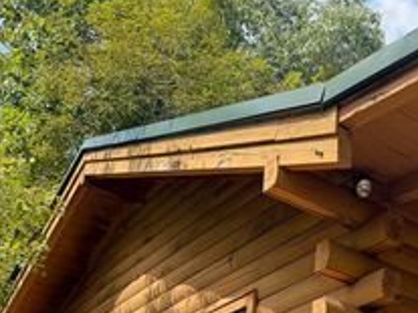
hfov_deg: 31.1
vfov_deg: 23.7
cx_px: 408
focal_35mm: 58
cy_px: 340
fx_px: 700
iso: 80
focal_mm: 6.76
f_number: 1.78
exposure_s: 1/931
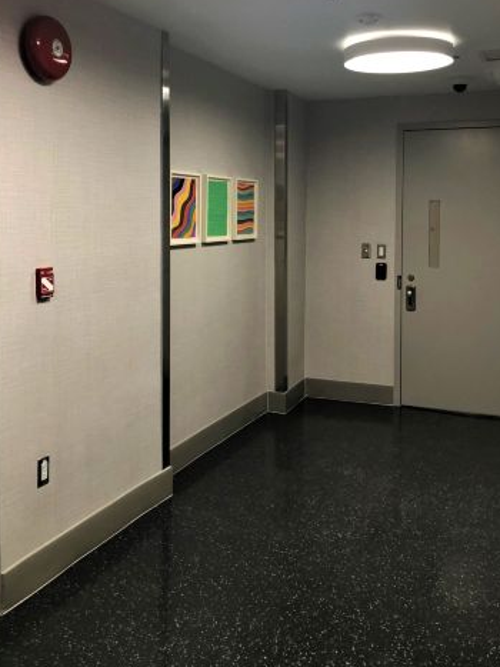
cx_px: 266
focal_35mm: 36
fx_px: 694
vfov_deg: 50.8
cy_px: 250
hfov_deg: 39.6
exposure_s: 1/24
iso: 32
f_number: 1.8
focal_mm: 3.99
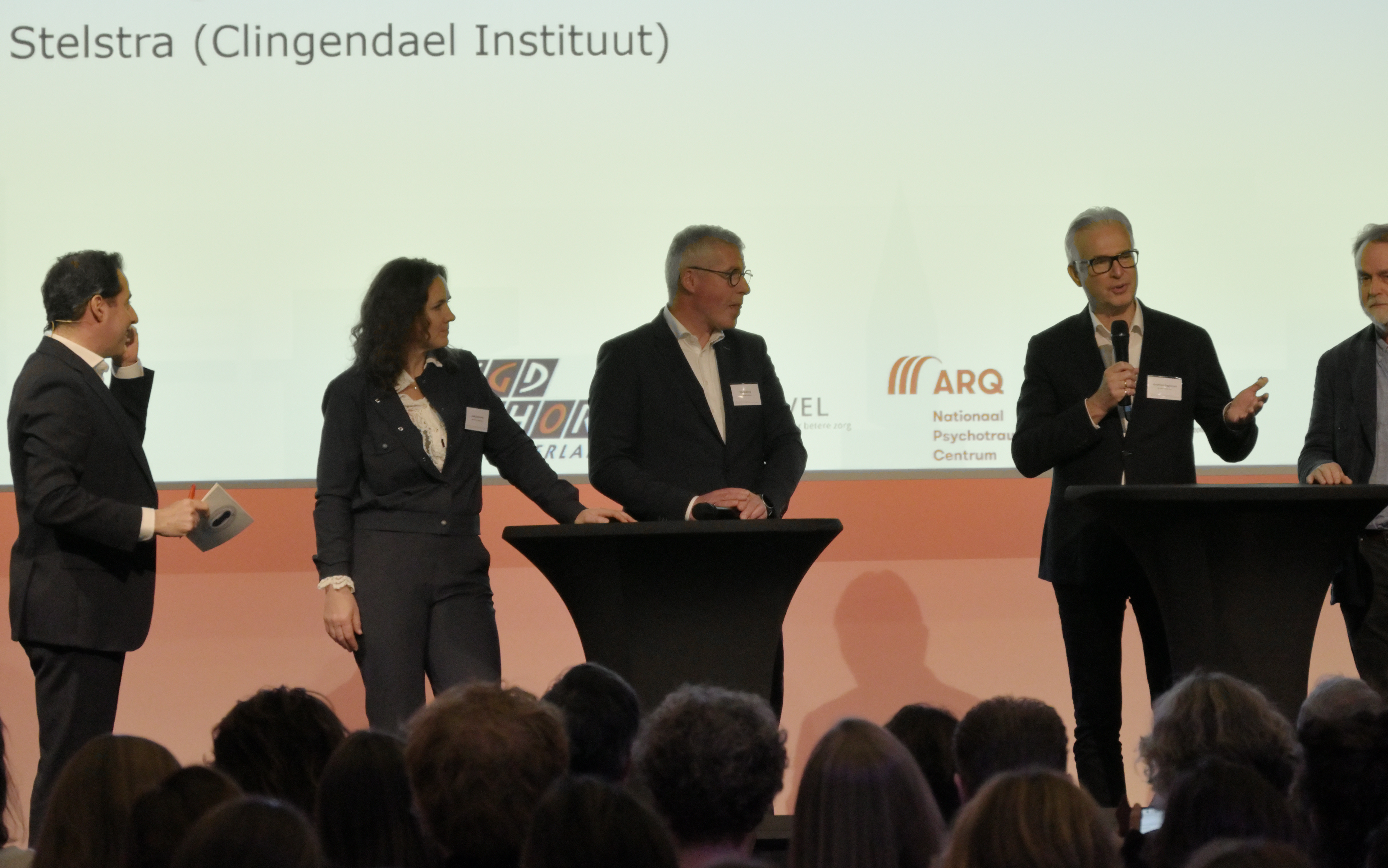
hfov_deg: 13.3
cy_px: 280
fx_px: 5939
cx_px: 715
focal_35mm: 157
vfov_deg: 8.3
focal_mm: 80
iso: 1600
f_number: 5.3
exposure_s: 1/200
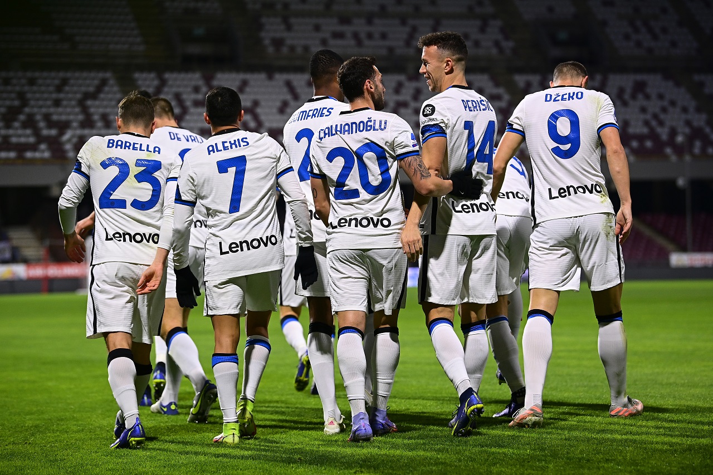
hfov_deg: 16.4
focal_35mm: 125
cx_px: 356
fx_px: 2475
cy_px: 238
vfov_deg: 11.0
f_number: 3.5
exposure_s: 1/1600
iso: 2500
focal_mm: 125
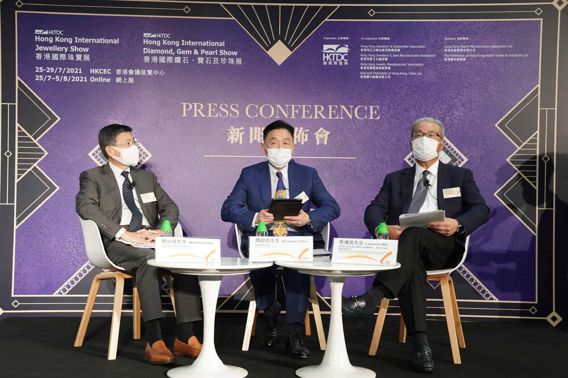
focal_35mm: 50
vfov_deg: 27.0
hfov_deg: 39.6
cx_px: 284
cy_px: 189
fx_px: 789
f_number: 3.5
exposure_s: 1/250
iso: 3200
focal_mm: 50
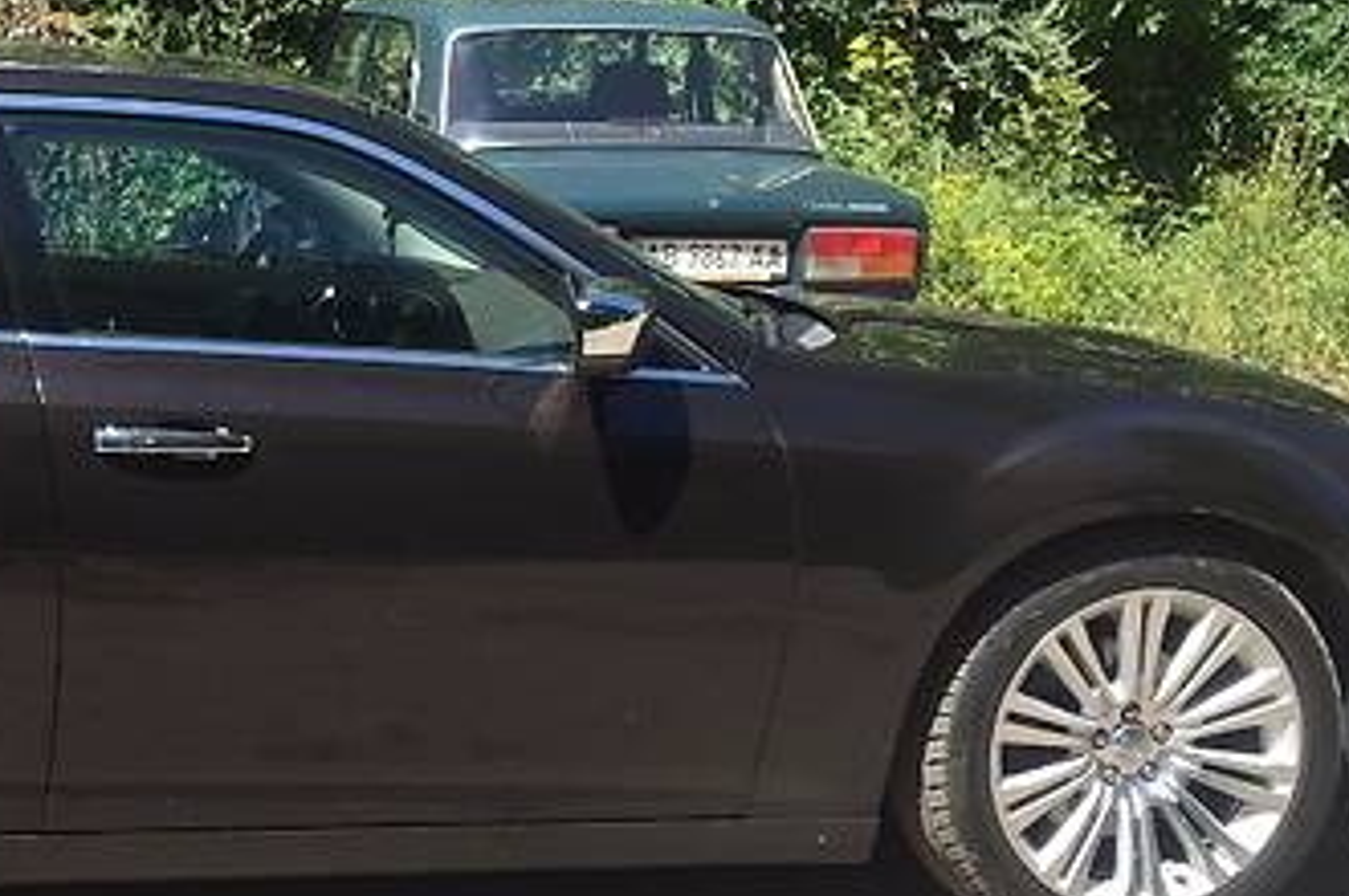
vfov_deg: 18.6
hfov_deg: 26.5
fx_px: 2733
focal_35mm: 73
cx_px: 69
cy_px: 517
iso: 32
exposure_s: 1/989
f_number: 2.2
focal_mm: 4.2
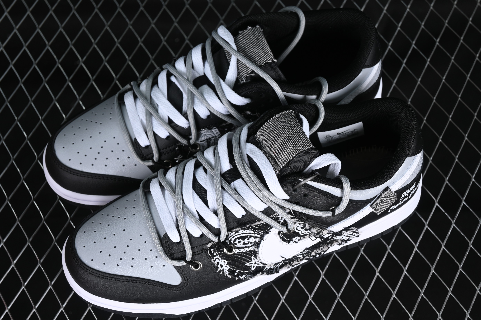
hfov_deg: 27.0
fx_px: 1002
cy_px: 160
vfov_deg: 18.2
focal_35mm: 75
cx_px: 240
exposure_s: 1/60
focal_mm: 50
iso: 160
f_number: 6.3
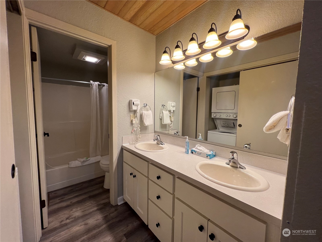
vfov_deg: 89.9
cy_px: 121
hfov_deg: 106.2
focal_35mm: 13
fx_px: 121
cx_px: 161
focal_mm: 1.57
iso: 80
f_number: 1.8
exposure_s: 1/120
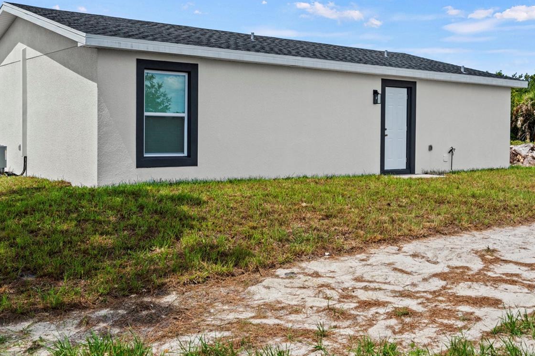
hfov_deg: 45.2
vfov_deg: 31.1
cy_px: 145
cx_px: 321
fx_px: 639
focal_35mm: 43
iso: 800
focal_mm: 30
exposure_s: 1/1000
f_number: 8
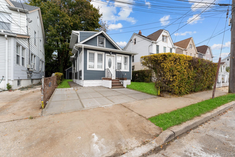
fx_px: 91
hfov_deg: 104.3
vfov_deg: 81.2
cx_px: 118
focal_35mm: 14
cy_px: 78
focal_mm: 14
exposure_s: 1/30
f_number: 10
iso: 200
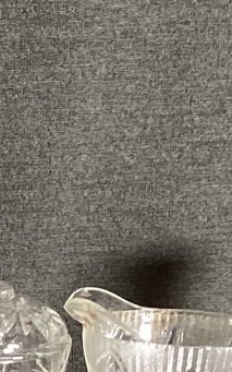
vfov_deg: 13.3
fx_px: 1478
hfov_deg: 8.7
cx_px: -133
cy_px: 593
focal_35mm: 146
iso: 160
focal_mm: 3.3
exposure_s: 1/60
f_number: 2.4
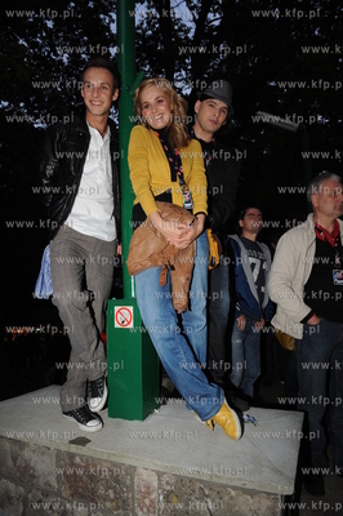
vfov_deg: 73.8
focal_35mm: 24
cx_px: 172
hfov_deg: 53.1
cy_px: 258
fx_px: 344
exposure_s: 1/60
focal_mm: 24
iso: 800
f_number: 5.6
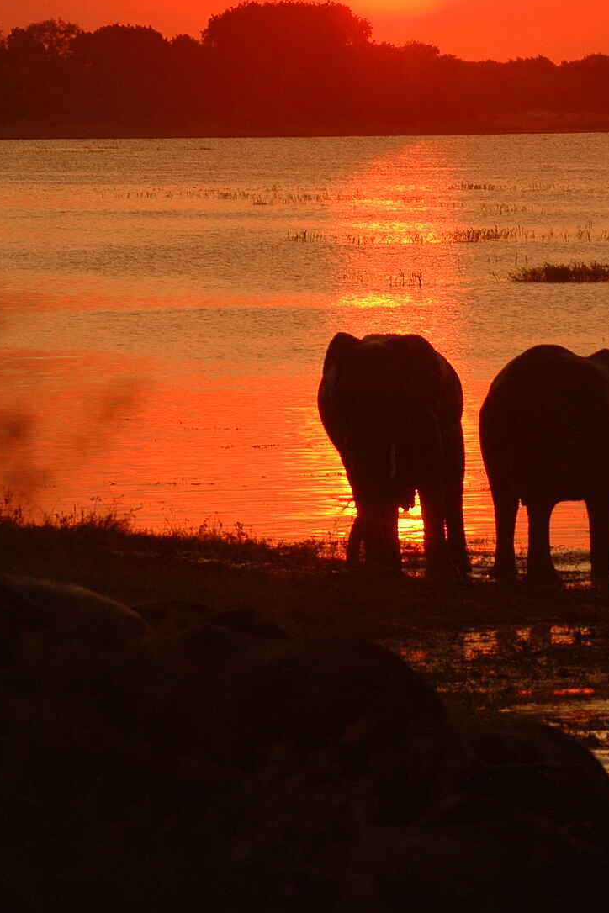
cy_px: 476
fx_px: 13115
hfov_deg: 2.7
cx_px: 500
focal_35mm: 517
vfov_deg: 4.0
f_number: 6.3
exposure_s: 1/500
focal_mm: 195
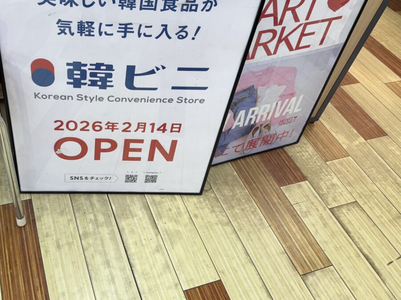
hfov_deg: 52.8
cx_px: 129
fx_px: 394
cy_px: 114
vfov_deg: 41.5
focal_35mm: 34
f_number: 1.78
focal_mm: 6.76
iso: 64
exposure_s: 1/120
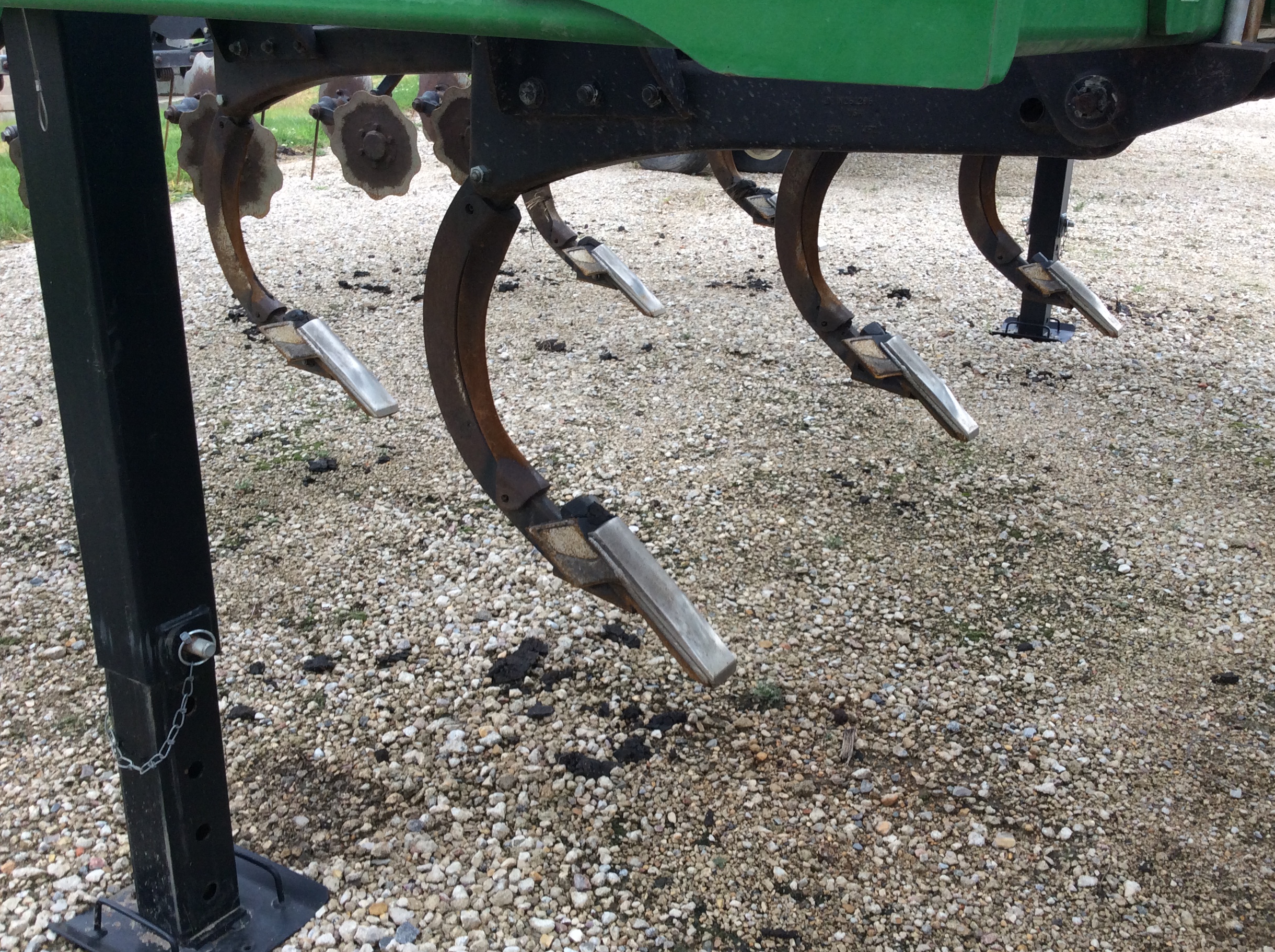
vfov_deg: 41.7
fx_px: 1250
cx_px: 674
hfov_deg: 54.0
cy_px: 484
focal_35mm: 34
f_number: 2.4
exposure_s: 1/146
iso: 32
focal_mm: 3.3
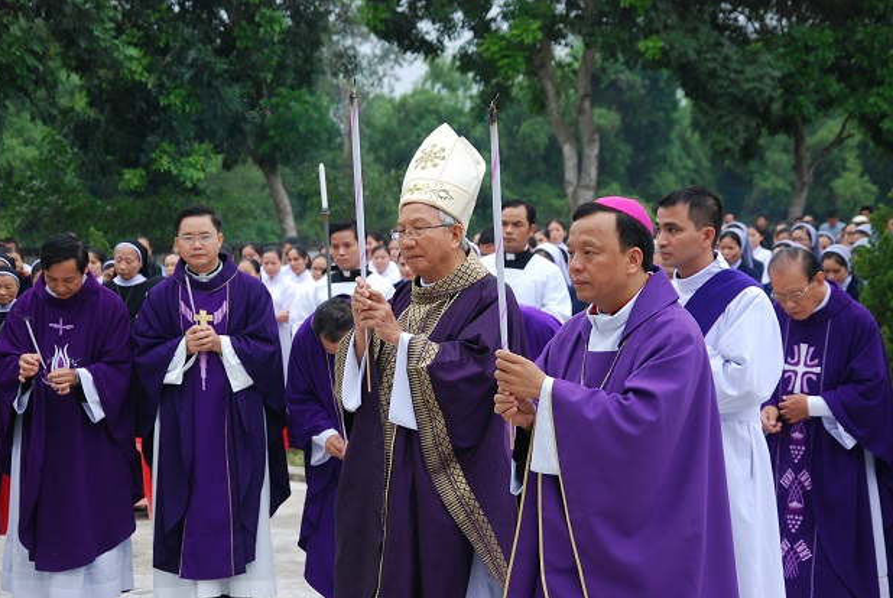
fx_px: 2335
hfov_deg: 21.7
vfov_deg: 14.6
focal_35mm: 94
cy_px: 300
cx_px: 443
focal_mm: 62
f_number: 8
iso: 500
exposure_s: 1/125
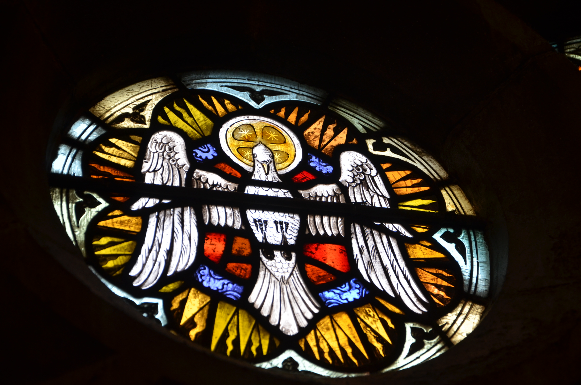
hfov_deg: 18.2
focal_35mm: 112
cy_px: 192
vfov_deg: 12.1
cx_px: 290
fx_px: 1812
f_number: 5.3
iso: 400
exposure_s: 1/80
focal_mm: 75
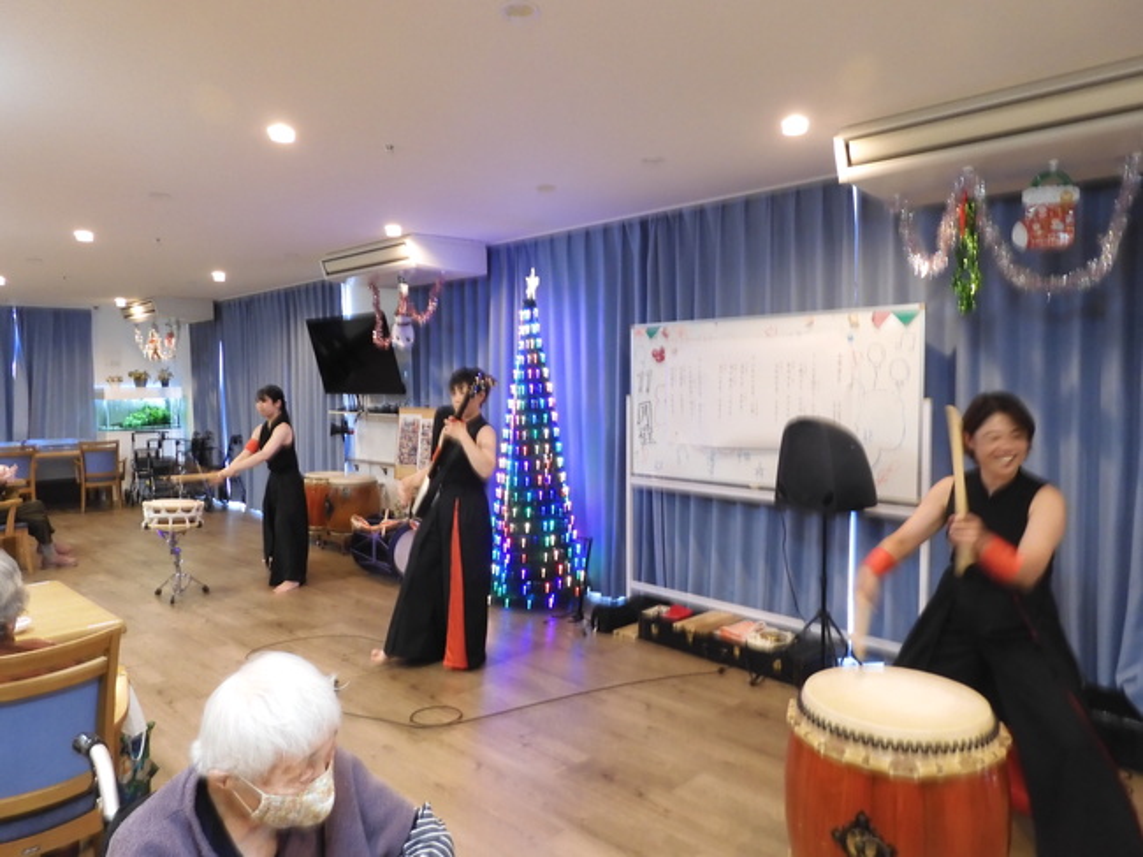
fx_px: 792
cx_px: 572
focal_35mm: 24
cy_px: 428
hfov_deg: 71.6
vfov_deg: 56.8
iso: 400
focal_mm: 4.3
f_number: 3.4
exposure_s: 1/20
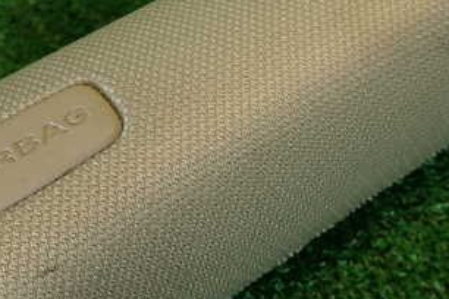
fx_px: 636
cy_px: 141
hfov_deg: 38.9
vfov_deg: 26.5
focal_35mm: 51
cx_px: 223
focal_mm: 4.5
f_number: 2
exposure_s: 1/60
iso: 125
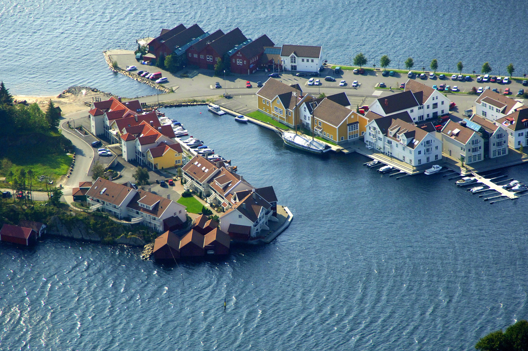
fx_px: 2417
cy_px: 176
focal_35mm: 165
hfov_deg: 12.5
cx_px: 264
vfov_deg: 8.3
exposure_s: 1/1000
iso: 400
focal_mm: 110
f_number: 7.1
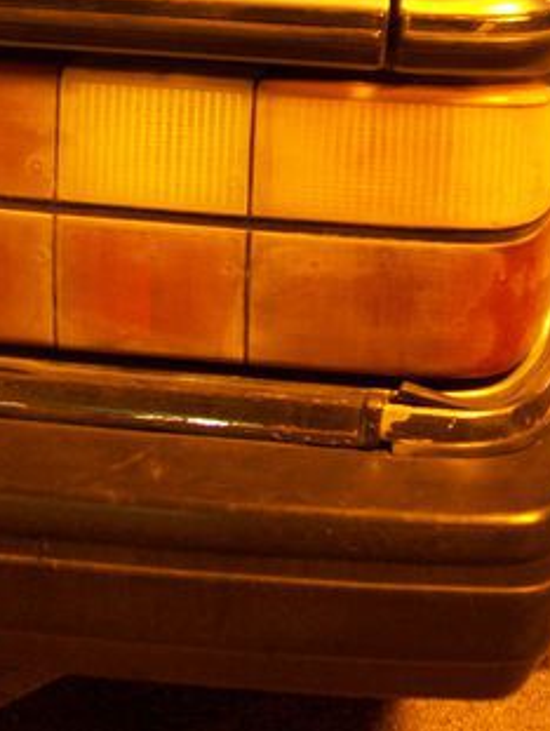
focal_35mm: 74
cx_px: 508
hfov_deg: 19.5
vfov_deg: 25.0
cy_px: -5
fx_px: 1564
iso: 80
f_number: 2.7
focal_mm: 6
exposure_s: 2
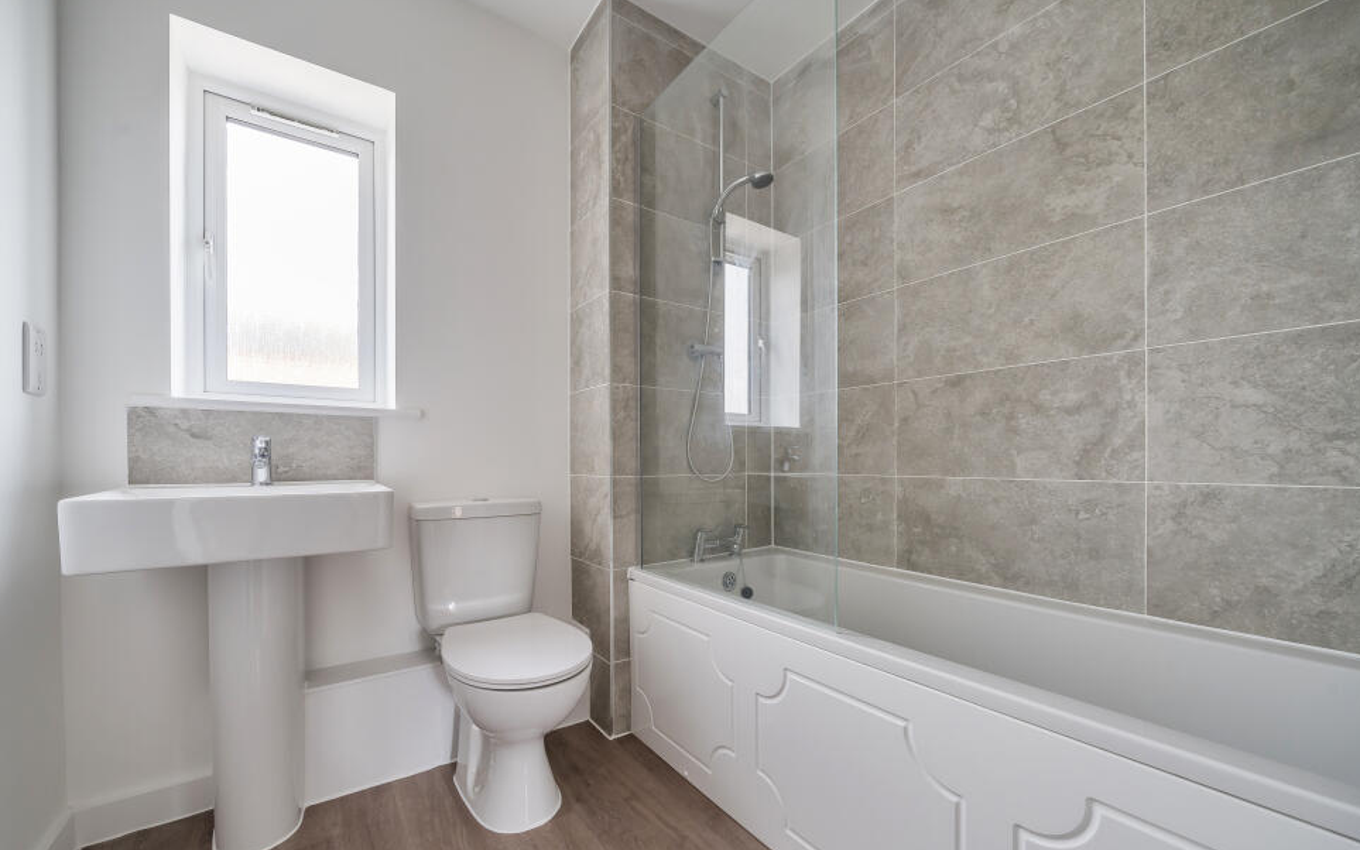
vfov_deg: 82.6
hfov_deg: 109.3
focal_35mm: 13
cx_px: 655
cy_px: 465
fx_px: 482
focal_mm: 12
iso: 100
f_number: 8
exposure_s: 1/8
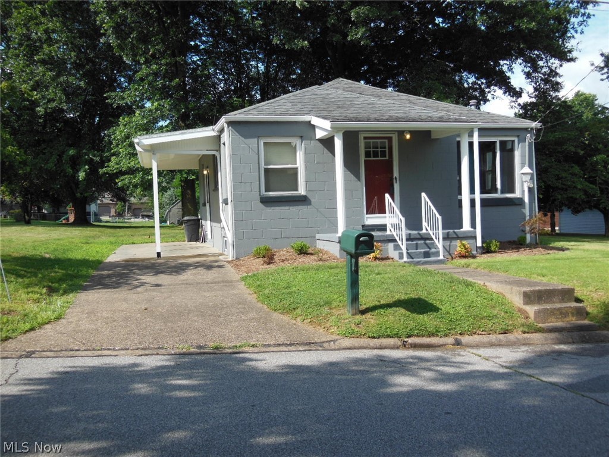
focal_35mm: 39
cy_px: 228
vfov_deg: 36.8
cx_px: 304
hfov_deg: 47.9
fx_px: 686
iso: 125
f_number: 4.1
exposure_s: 1/500
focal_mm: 6.9
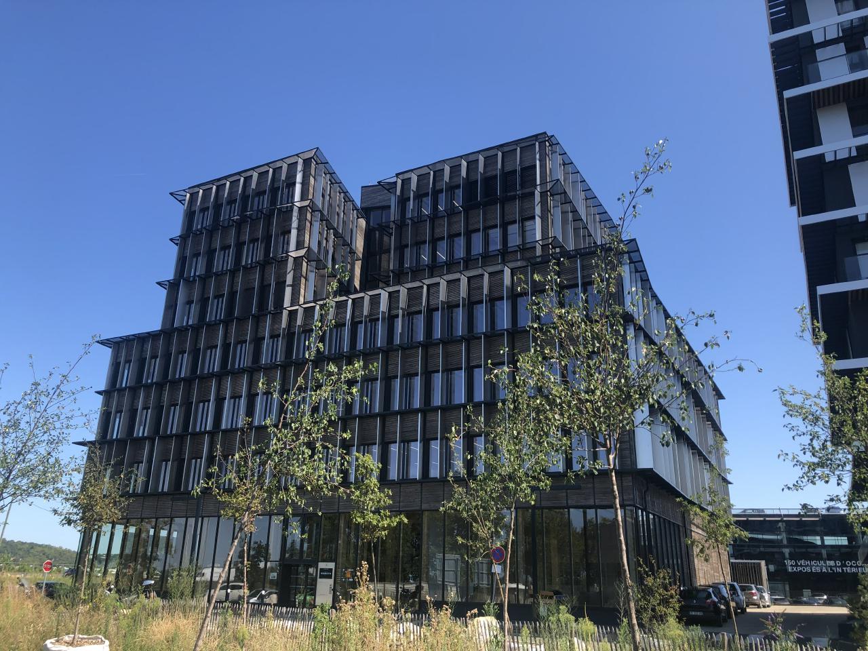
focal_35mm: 28
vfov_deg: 49.7
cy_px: 326
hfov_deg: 63.4
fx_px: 702
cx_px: 434
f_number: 1.8
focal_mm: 3.99
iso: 20
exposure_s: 1/873
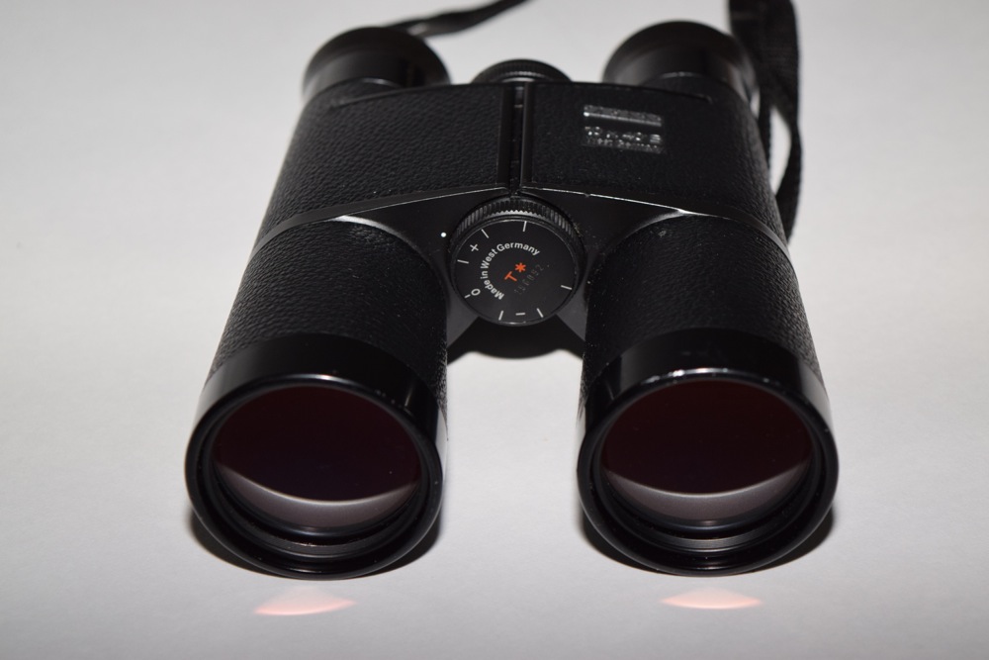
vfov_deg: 16.6
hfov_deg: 24.6
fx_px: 2267
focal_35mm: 82
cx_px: 494
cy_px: 330
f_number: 5.6
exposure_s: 1/200
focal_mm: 55
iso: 800
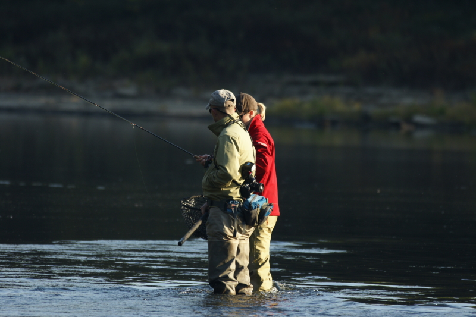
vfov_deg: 2.3
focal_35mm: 600
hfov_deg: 3.4
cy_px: 158
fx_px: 7931
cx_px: 238
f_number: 5.6
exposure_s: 1/400
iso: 100
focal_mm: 400
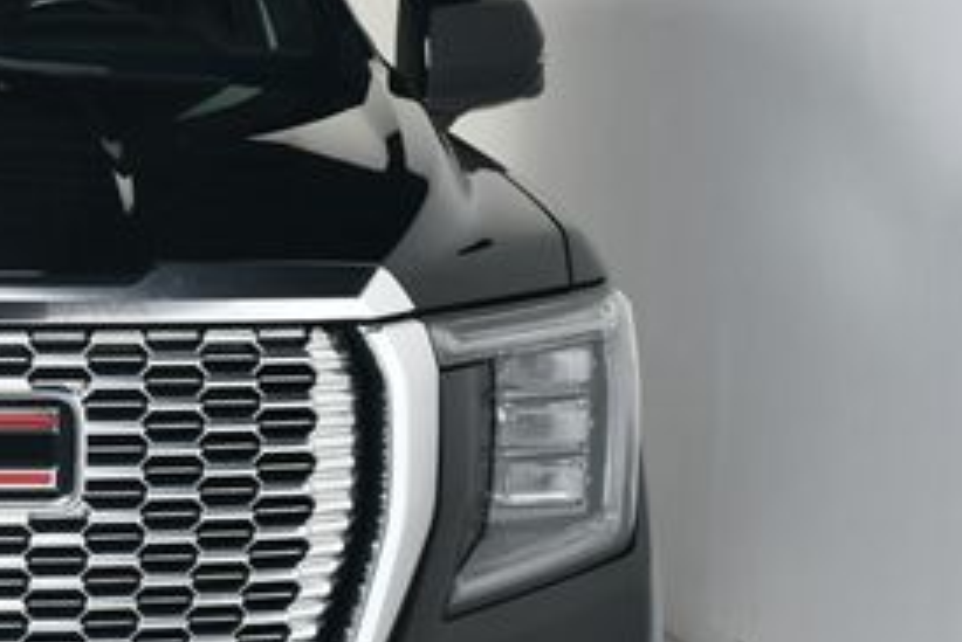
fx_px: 2994
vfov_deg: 12.2
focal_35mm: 112
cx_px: -137
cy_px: 453
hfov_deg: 17.5
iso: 100
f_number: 10
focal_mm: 32
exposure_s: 1/160
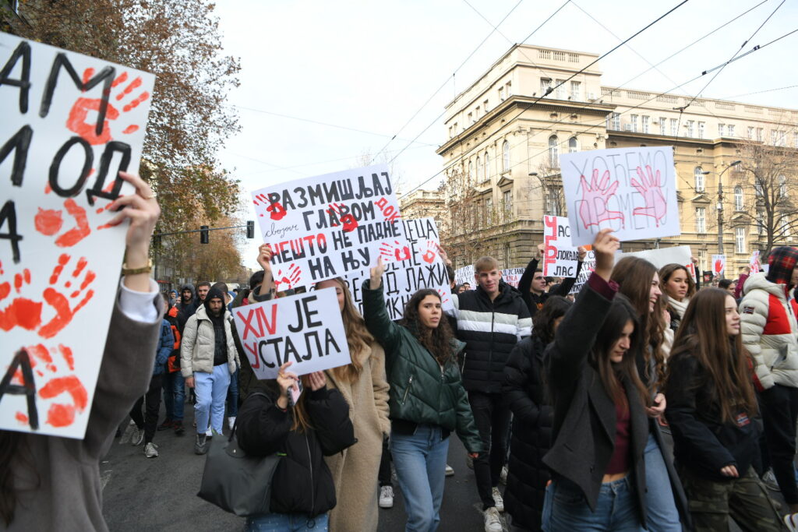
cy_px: 266
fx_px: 532
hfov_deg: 73.7
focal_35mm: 24
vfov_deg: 53.1
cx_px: 399
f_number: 4
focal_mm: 24
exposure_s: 1/400
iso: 200
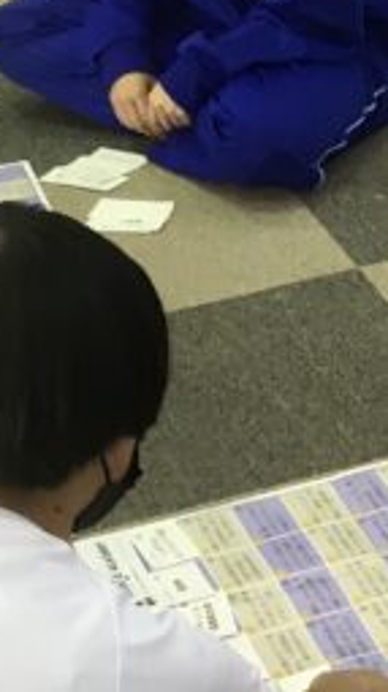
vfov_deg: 16.6
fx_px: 2273
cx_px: 882
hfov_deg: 8.9
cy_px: 806
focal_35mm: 124
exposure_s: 1/30
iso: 25
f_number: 2.2
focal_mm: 4.15
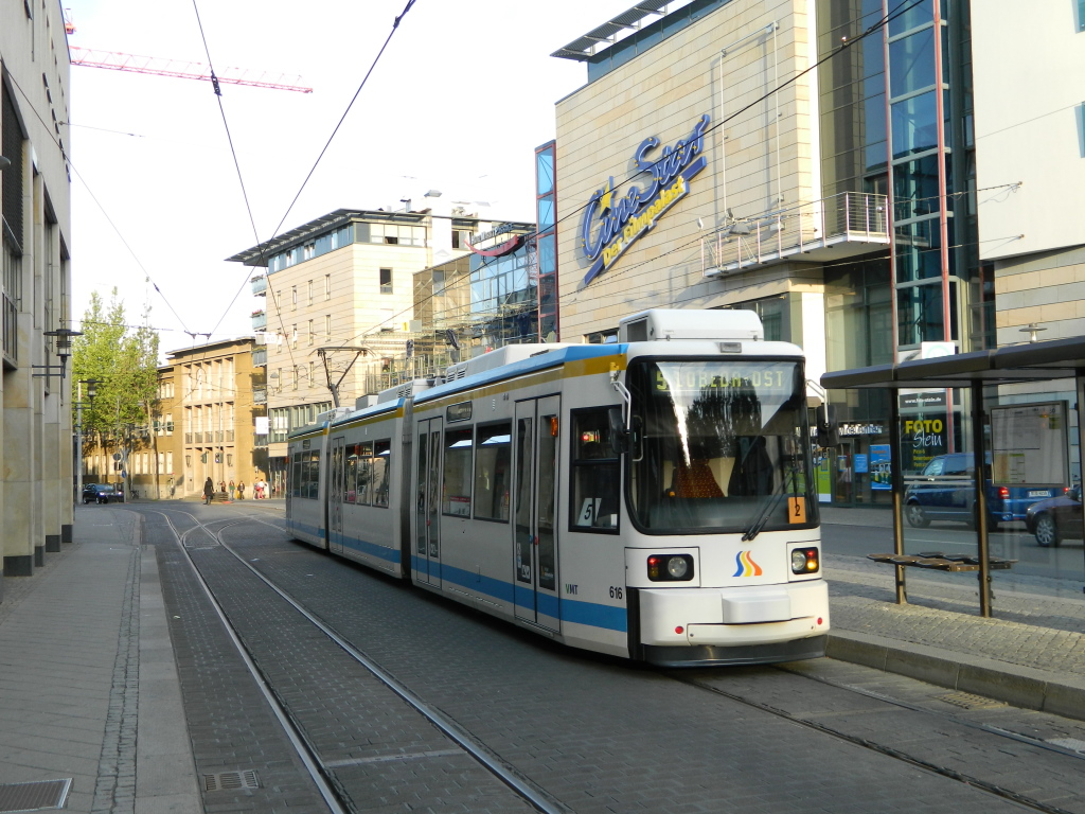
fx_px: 1285
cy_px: 407
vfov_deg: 35.1
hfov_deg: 45.8
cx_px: 542
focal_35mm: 41
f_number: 3.5
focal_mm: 7.3
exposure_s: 1/160
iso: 80
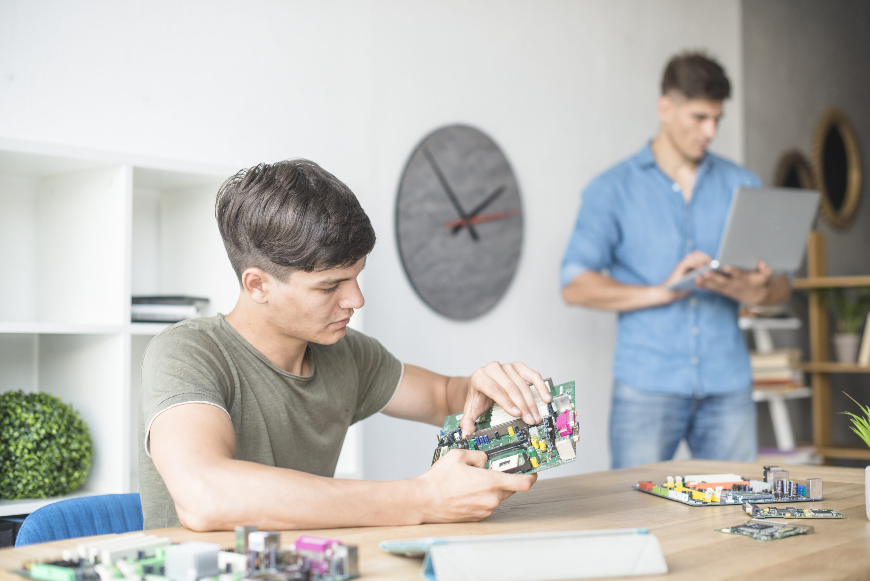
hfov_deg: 39.6
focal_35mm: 50
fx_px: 1209
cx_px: 435
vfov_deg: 27.0
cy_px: 290
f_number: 2.5
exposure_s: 1/100
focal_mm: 50
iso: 320
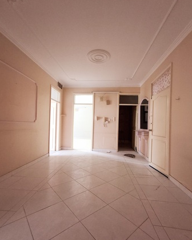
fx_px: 121
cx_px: 95
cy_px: 123
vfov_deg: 89.6
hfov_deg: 77.0
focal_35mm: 17
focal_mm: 1.64
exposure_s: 1/50
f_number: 2.2
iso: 250
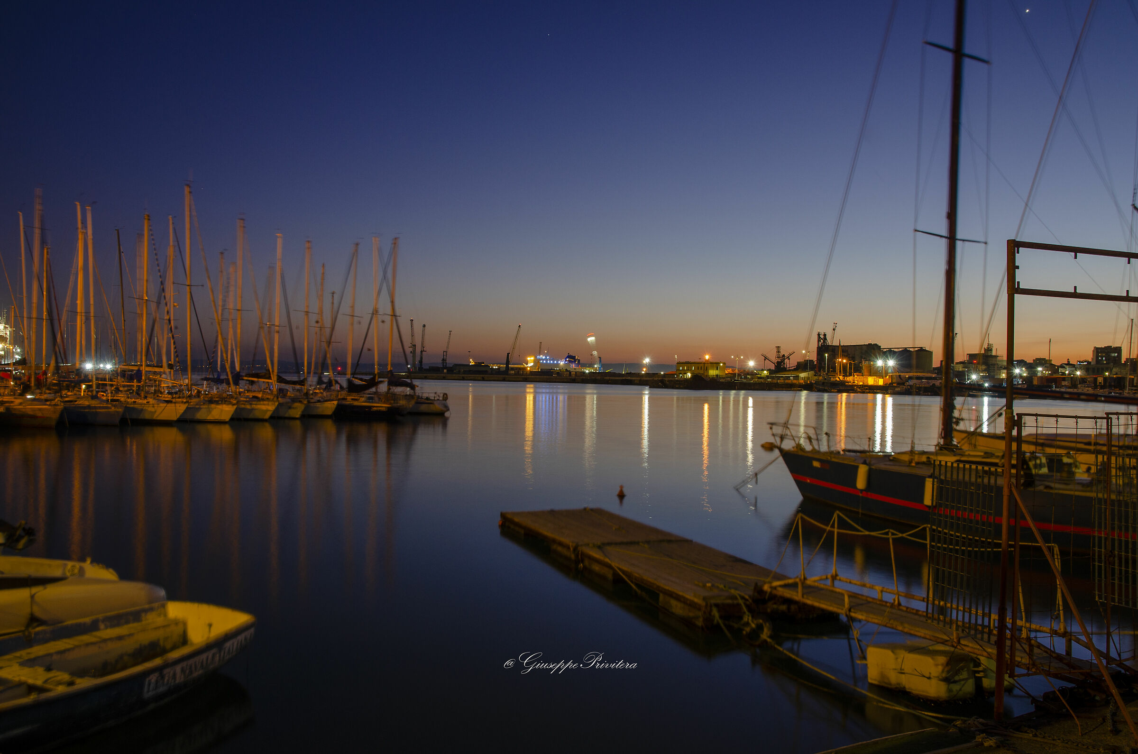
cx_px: 569
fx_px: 899
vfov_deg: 45.5
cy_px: 377
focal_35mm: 28
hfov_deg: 64.7
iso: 125
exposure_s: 10
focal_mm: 19
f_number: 8
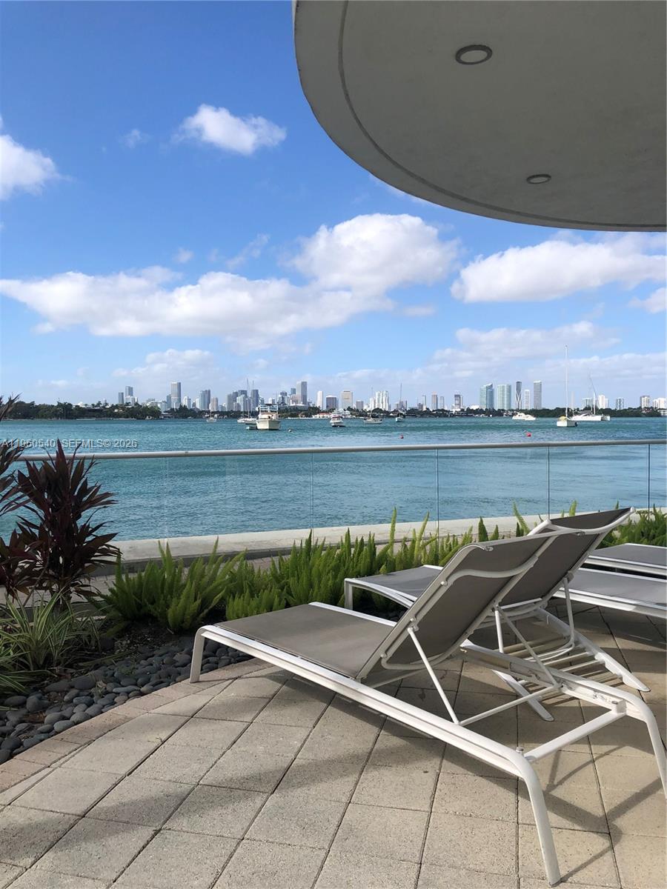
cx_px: 334
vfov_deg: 63.4
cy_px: 444
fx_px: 719
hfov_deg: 49.7
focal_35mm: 28
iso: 20
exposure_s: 1/2825
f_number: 1.8
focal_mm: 4
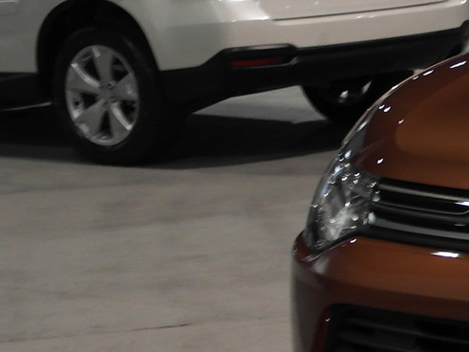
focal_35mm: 147
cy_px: 208
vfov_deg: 10.1
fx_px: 1991
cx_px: 995
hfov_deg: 11.8
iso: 400
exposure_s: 1/30
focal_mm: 20
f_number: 3.5
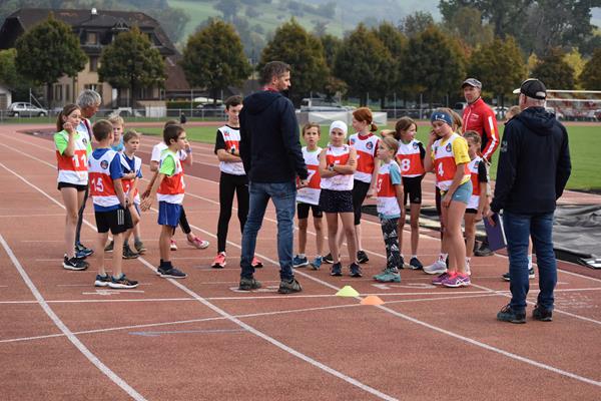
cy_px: 200
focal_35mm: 82
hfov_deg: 24.6
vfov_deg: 16.6
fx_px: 1377
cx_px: 300
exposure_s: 1/1000
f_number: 4
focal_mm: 55
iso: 500
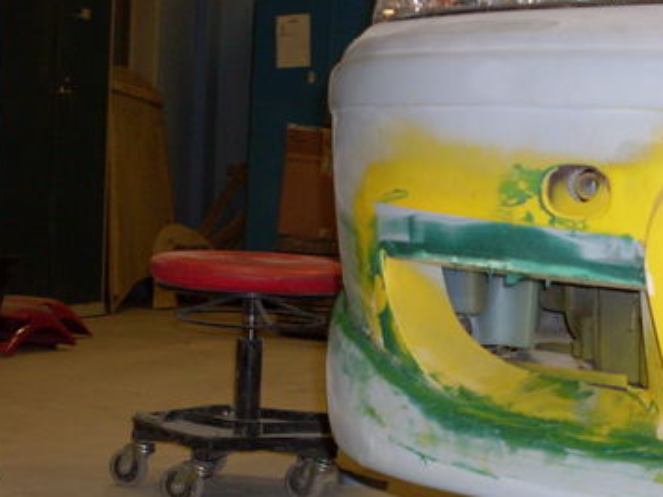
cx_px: 525
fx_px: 1685
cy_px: 367
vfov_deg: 16.7
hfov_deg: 22.0
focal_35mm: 88
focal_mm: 8.1
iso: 100
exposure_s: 1/45
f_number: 3.1
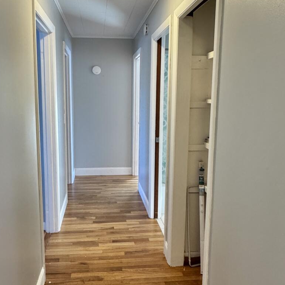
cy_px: 136
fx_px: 298
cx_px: 124
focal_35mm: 32
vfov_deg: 51.1
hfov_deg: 51.0
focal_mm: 2.22
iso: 250
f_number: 2.2
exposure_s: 1/120
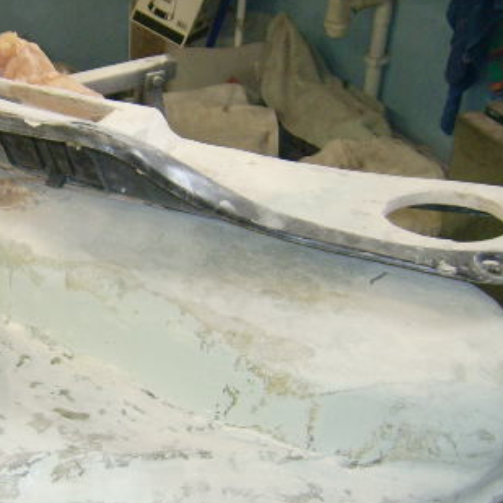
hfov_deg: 26.1
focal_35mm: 64
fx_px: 1052
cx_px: 63
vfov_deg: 26.9
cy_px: 265
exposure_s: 1/60
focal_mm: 5.95
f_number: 2.8
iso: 100
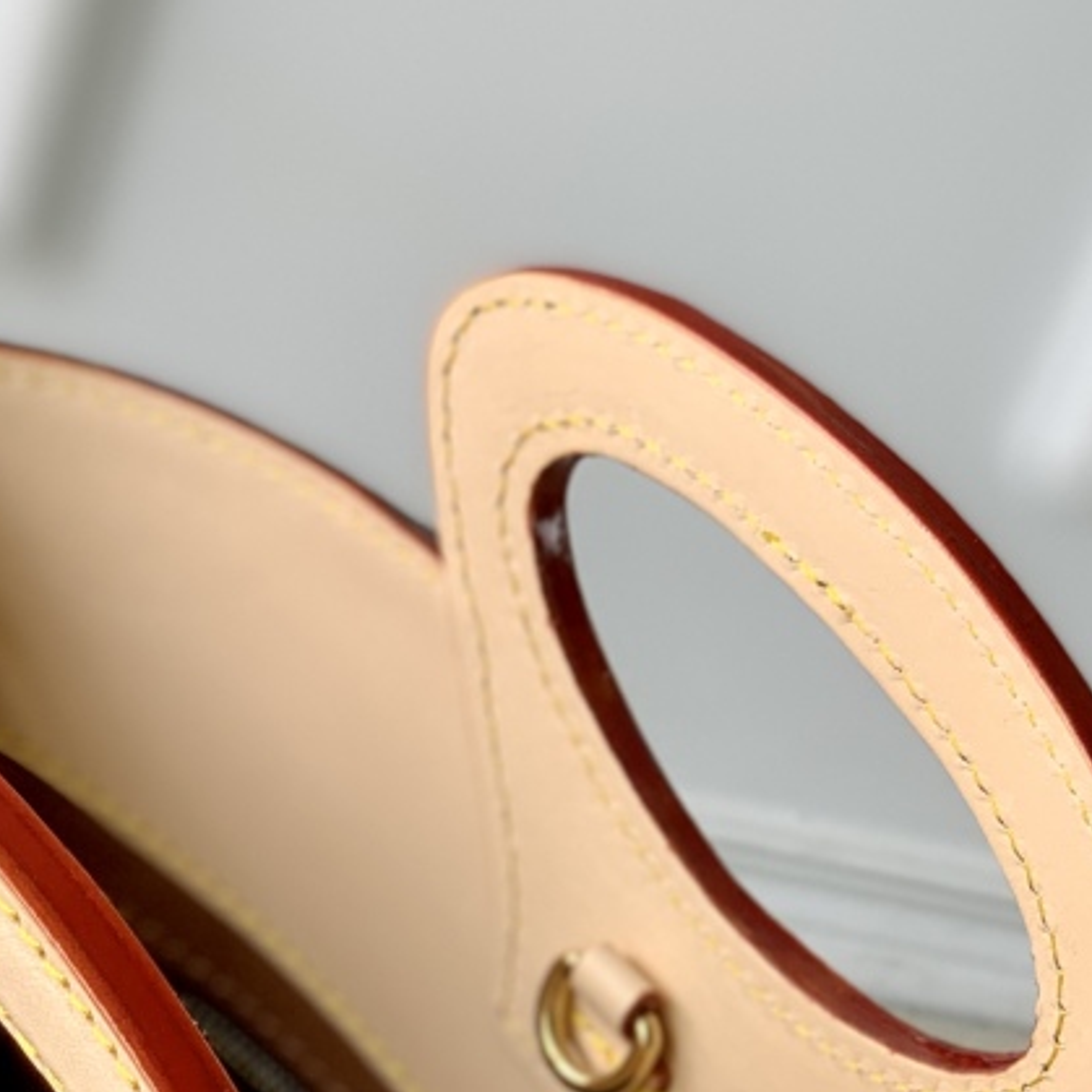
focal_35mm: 158
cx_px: 388
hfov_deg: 11.1
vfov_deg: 10.9
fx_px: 5639
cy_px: 1220
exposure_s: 1/146
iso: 16
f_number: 2.4
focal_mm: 6
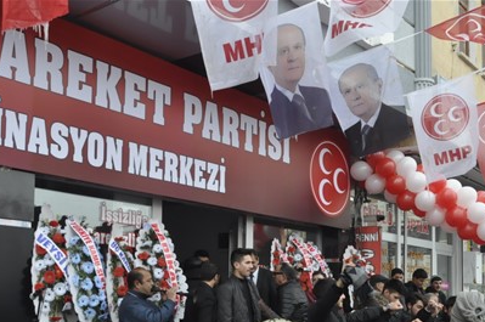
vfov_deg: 29.7
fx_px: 592
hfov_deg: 44.4
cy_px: 261
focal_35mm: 44
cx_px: 207
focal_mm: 18
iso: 1000
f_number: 10
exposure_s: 1/400
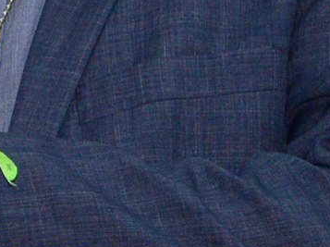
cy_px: -94
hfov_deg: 3.4
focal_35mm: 568
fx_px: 5409
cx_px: -583
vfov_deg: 2.6
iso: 2500
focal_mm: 70
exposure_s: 1/125
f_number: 5
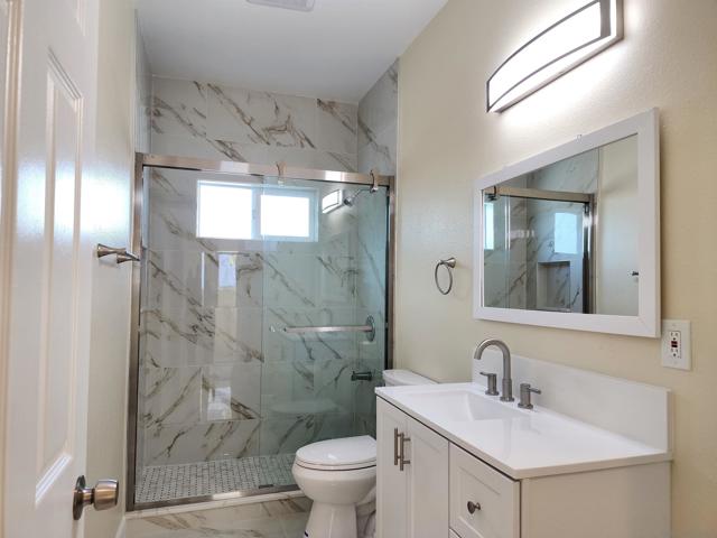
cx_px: 358
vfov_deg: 58.9
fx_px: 476
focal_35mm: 23
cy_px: 269
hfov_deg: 73.9
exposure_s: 1/120
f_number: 1.8
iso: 100
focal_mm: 6.4
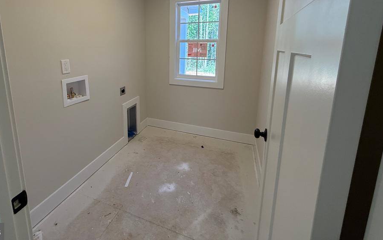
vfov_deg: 65.8
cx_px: 170
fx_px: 177
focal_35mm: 17
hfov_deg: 94.0
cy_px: 76
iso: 125
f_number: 2.2
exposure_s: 1/120
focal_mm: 2.22
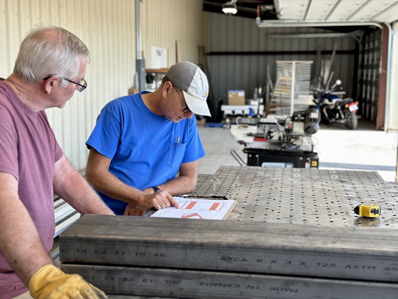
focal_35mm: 48
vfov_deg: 30.3
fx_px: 552
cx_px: 199
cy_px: 150
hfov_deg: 39.7
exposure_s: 1/524
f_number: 1.78
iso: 80
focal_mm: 6.86
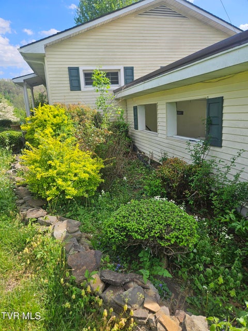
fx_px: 220
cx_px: 124
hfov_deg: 58.9
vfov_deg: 73.9
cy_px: 166
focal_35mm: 23
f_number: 1.8
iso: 25
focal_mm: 5.4
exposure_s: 1/997
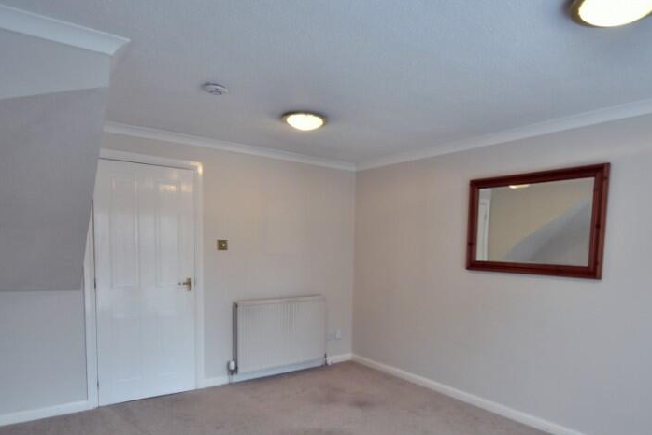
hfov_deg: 78.4
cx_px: 356
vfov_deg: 56.6
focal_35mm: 22
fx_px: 399
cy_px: 272
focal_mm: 10
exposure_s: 1/15
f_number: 4.5
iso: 220
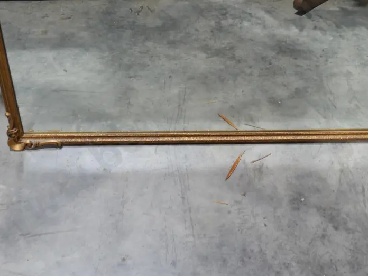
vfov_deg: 27.2
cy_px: 77
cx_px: 215
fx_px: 563
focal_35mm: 53
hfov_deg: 36.1
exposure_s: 1/60
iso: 320
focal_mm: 18
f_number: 4
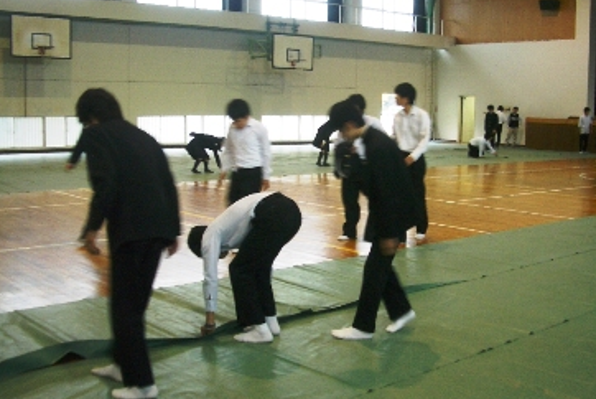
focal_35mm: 45
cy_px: 201
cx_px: 323
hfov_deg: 43.5
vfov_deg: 29.9
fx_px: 746
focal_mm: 5.8
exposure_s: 1/20
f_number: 2.6
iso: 100
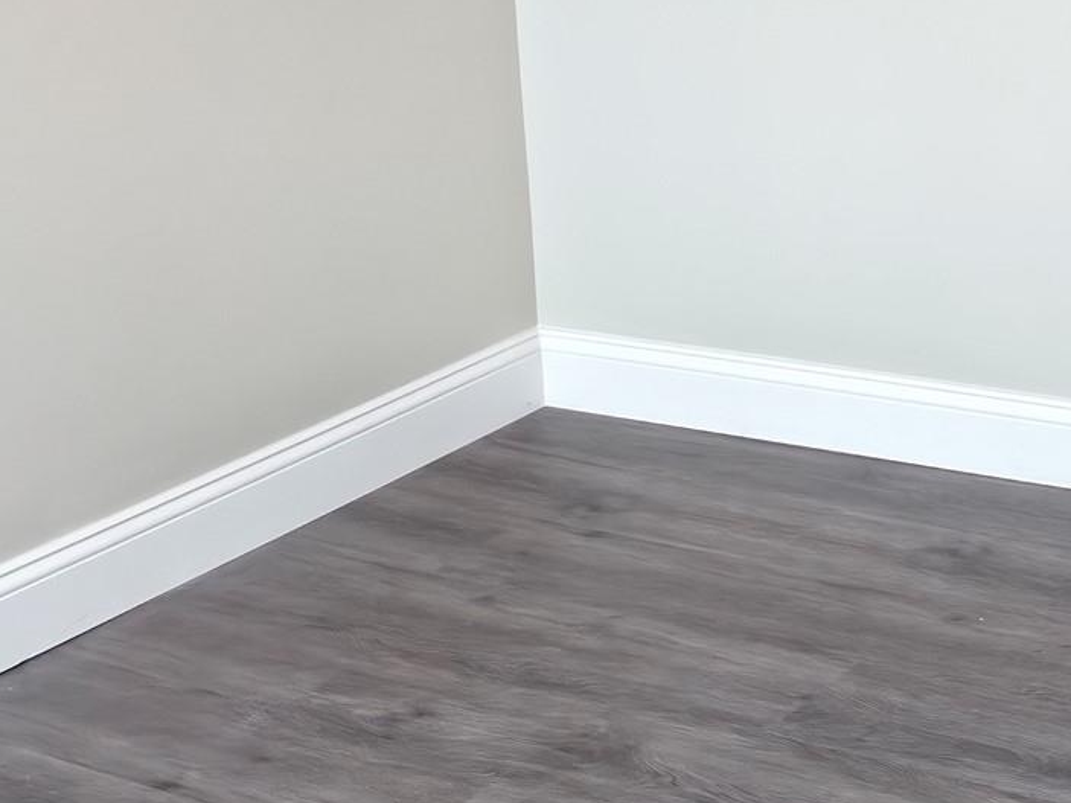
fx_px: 2073
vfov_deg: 19.8
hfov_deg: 25.7
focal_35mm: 67
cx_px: 1316
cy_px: -300
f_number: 1.57
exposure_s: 1/120
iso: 584
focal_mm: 5.6
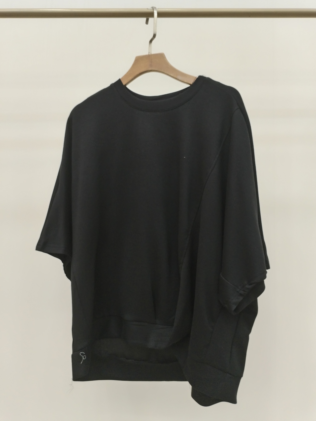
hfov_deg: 48.2
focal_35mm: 29
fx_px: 353
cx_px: 158
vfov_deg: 61.7
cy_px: 210
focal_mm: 4.75
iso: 209
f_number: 1.8
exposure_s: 1/60
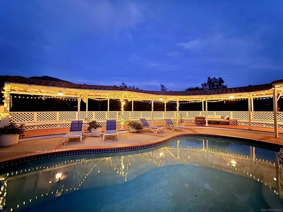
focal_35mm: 14
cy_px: 106
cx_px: 142
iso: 1250
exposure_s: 1/15
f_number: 2.2
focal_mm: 2.22
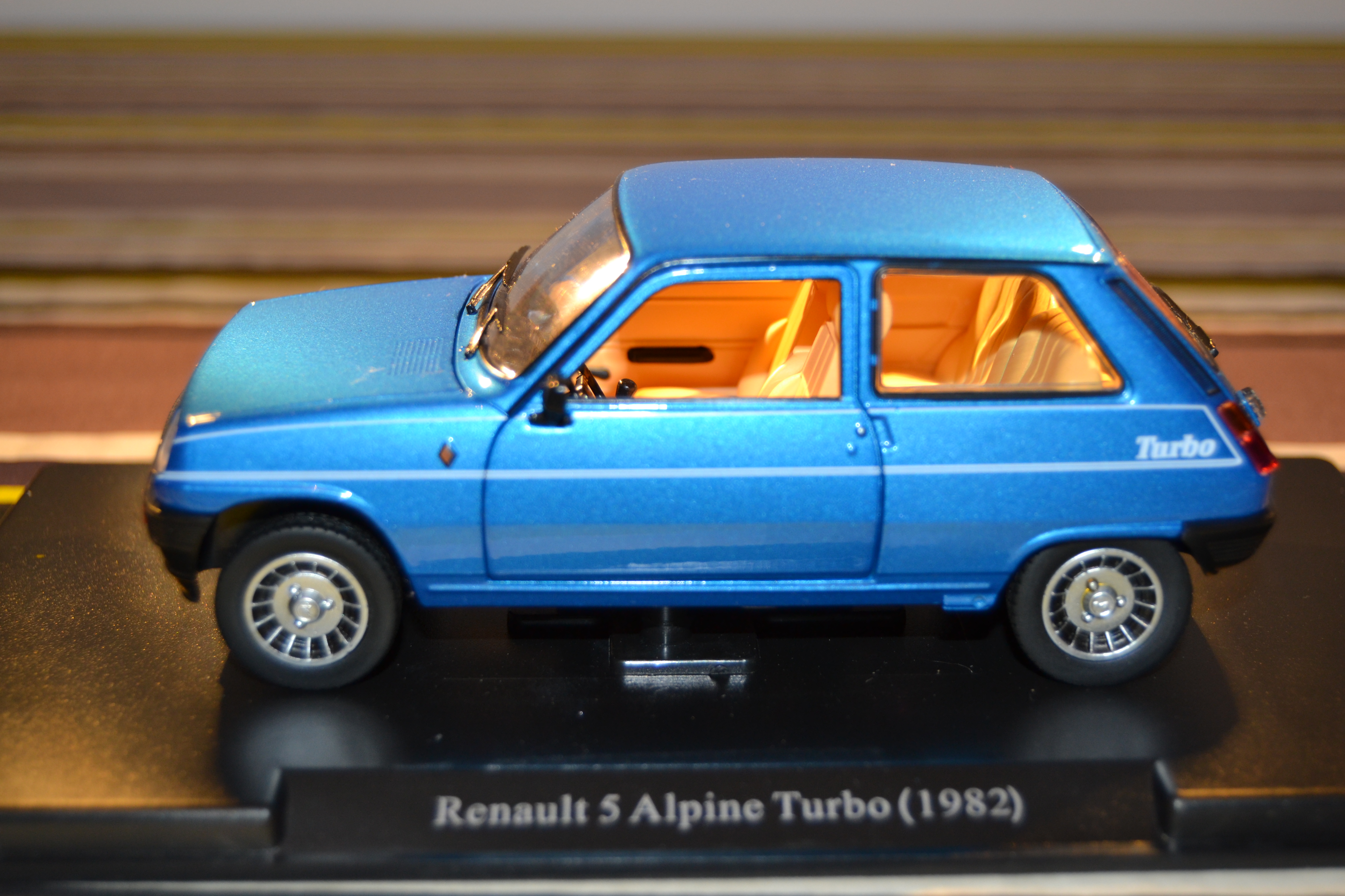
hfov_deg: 35.1
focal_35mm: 57
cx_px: 672
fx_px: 2129
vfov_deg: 23.8
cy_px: 448
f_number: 4.8
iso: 400
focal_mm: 38
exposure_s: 1/60
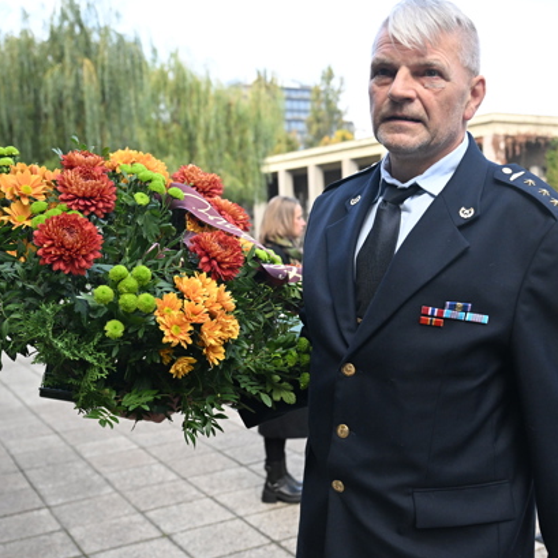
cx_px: 338
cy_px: 291
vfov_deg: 38.6
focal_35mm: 44
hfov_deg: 38.4
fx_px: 797
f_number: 3.5
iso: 3200
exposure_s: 1/3200
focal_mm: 30.5
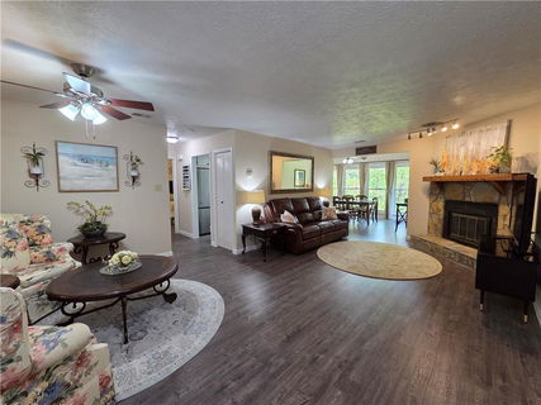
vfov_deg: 89.9
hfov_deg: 106.2
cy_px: 202
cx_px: 270
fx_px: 203
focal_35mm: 13
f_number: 2.2
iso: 250
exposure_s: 1/60
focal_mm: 2.2
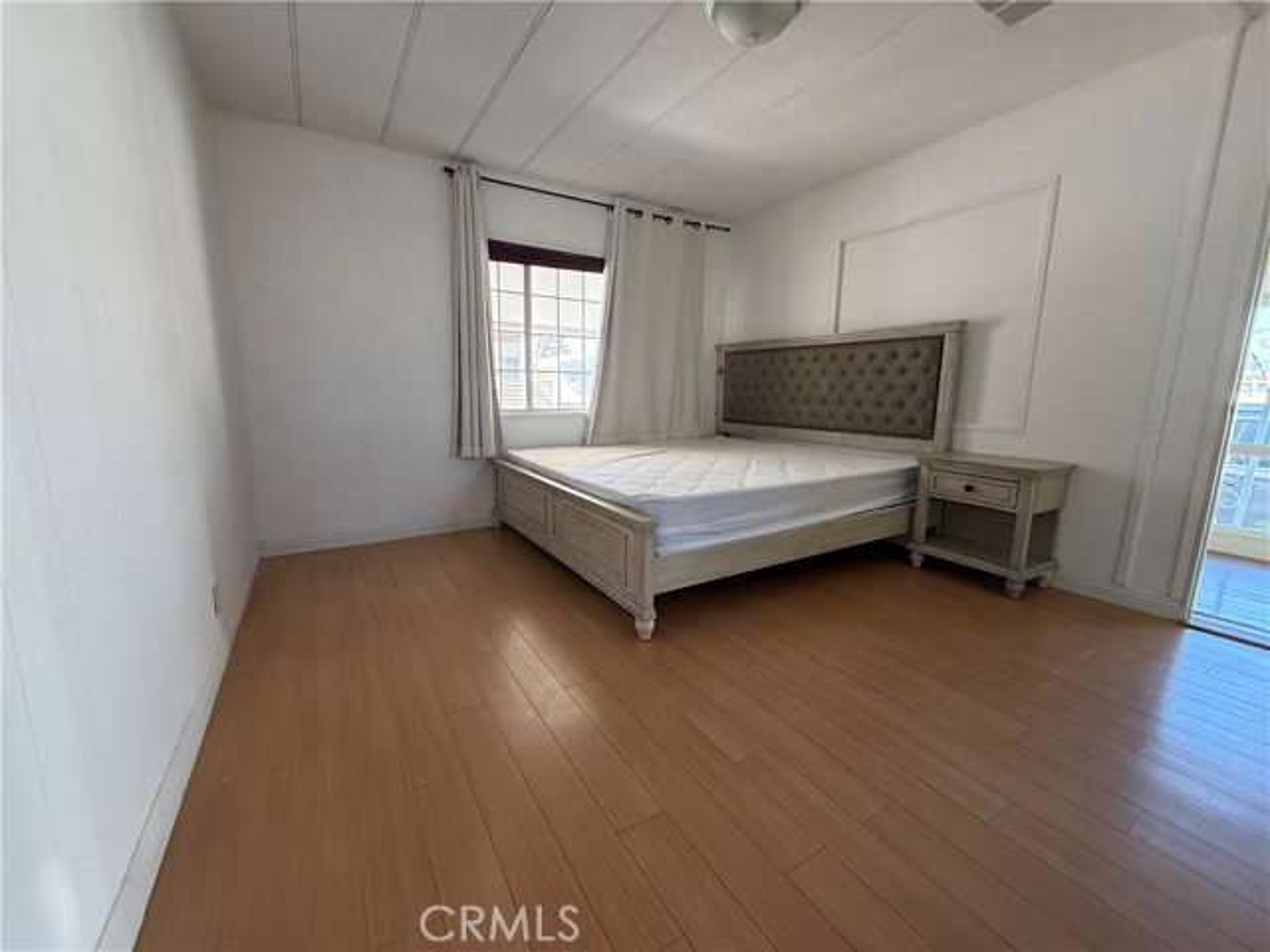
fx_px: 514
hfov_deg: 102.1
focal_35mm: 14
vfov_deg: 85.7
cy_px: 476
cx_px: 635
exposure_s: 1/99
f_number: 2.2
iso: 200
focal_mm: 2.22
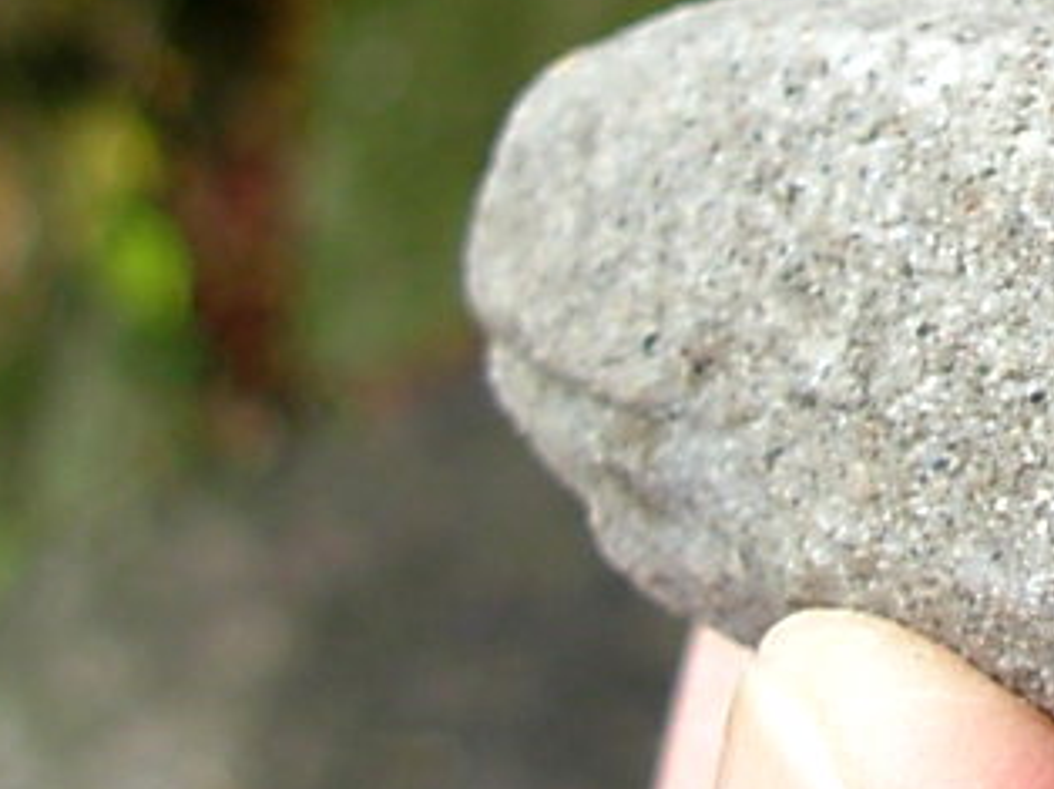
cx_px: 1514
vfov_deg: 11.7
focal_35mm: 124
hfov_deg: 14.9
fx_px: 3773
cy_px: -134
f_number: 2.9
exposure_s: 1/132
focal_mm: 6.3
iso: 50
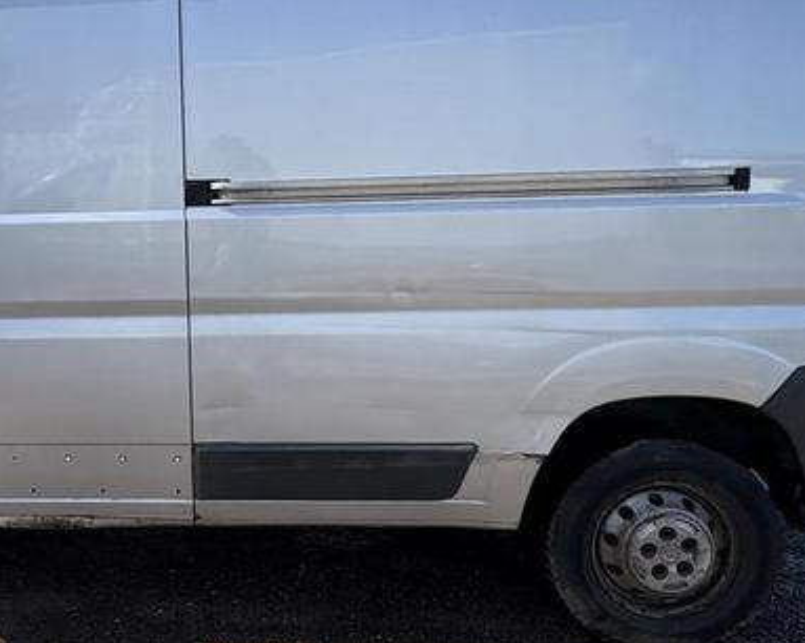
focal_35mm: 32
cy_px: 198
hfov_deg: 51.2
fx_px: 762
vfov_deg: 44.9
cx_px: 130
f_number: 2.2
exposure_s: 1/993
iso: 50
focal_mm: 2.22
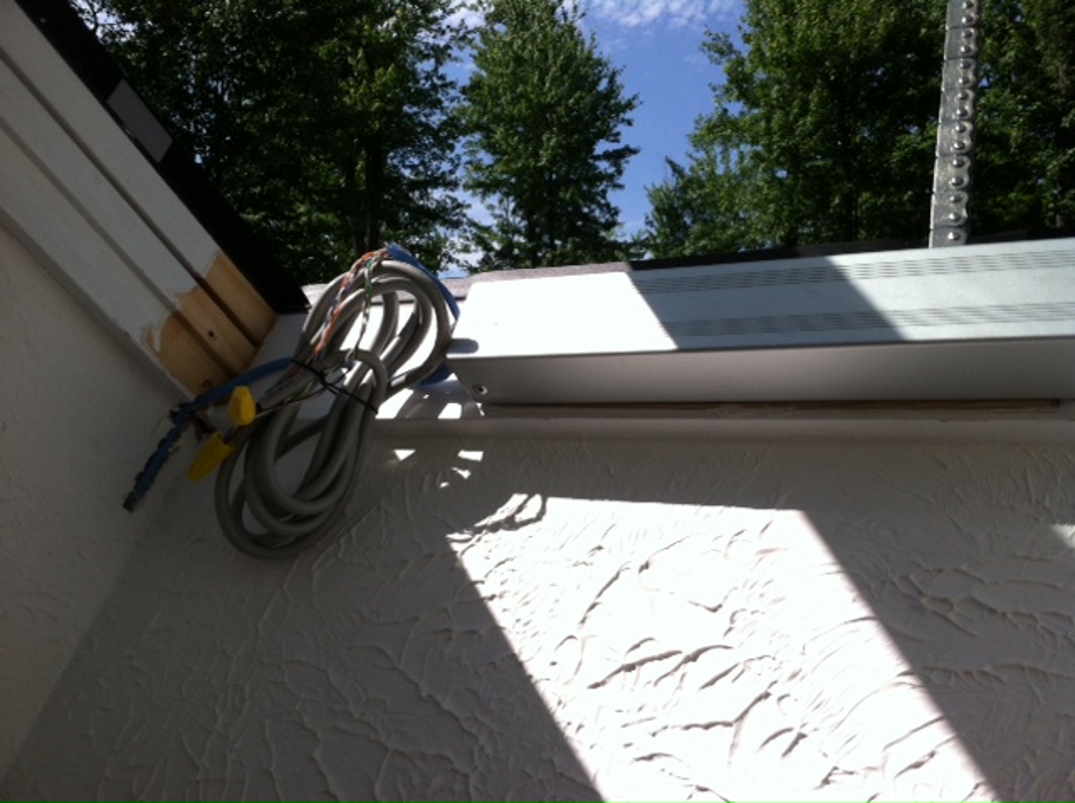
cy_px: 402
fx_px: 1085
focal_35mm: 35
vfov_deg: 40.6
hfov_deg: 52.7
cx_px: 538
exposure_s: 1/1429
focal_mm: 3.85
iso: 80
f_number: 2.8
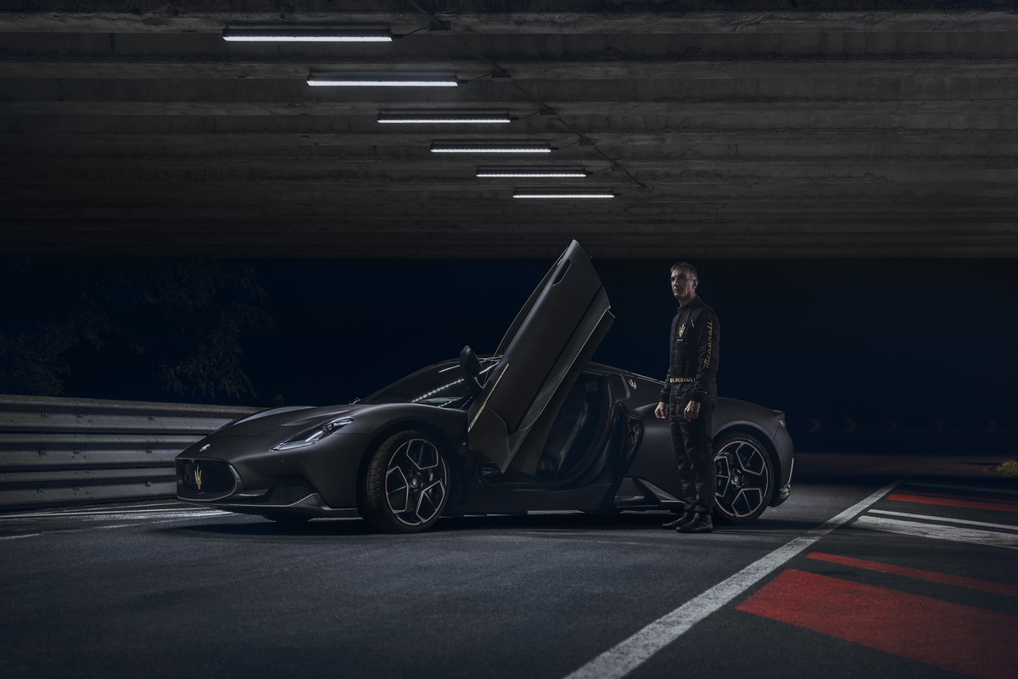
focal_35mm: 57
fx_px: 1612
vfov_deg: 23.8
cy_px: 340
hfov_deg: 35.1
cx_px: 509
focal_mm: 57
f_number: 3.7
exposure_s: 1/50
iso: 2500
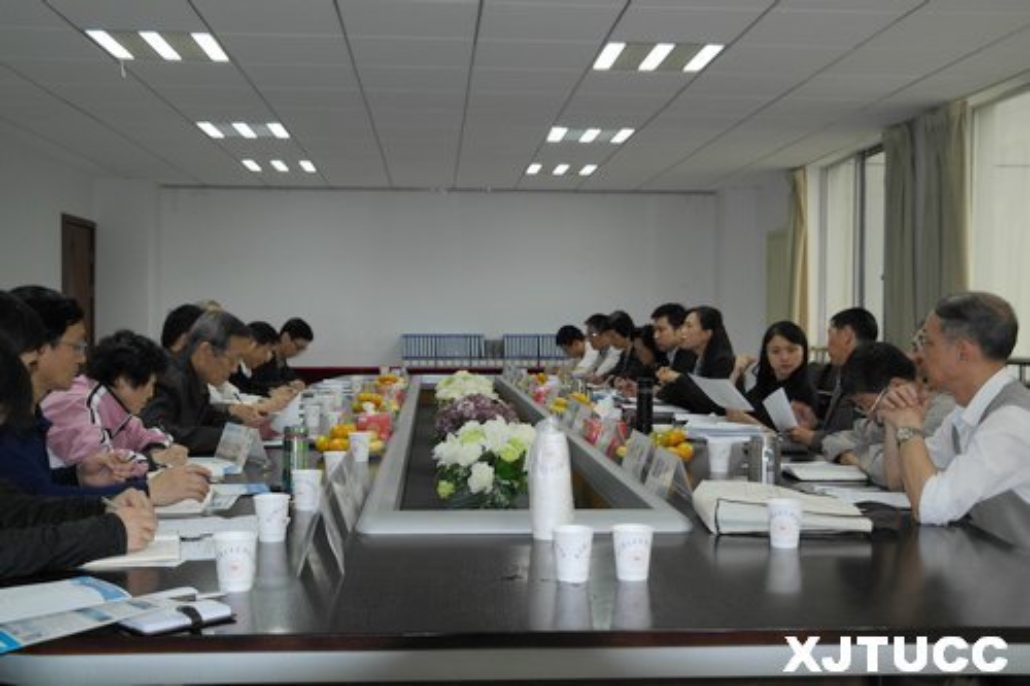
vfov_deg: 32.6
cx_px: 515
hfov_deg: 47.4
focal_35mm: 41
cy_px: 343
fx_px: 1173
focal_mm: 27
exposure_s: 1/50
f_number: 4
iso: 400
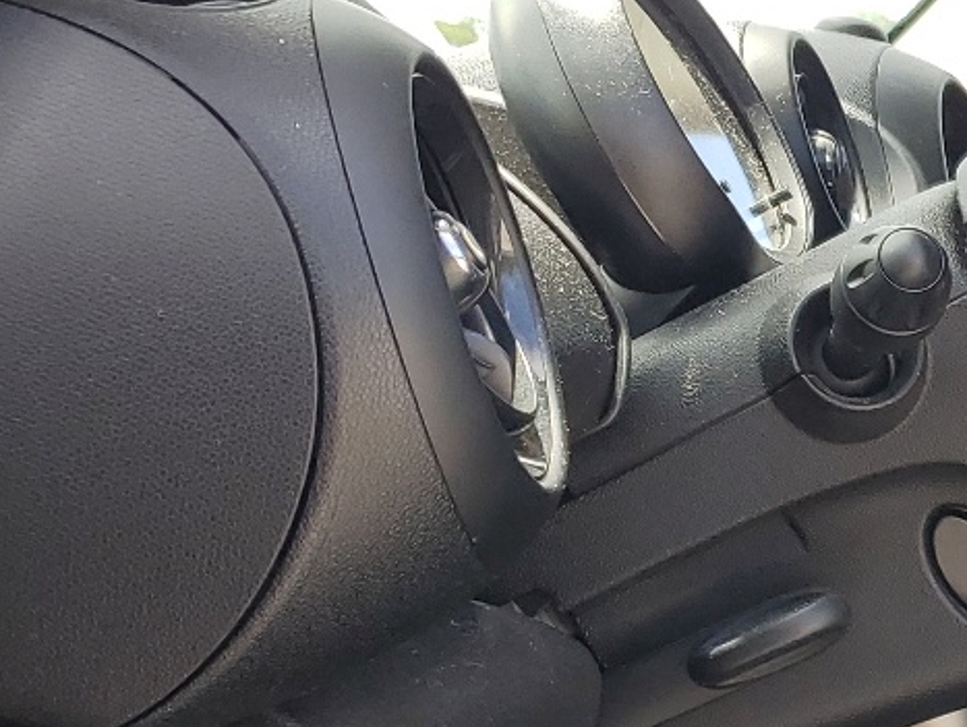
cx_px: 1505
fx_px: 2488
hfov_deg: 19.0
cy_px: 818
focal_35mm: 89
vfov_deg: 16.1
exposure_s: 1/400
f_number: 1.5
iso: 50
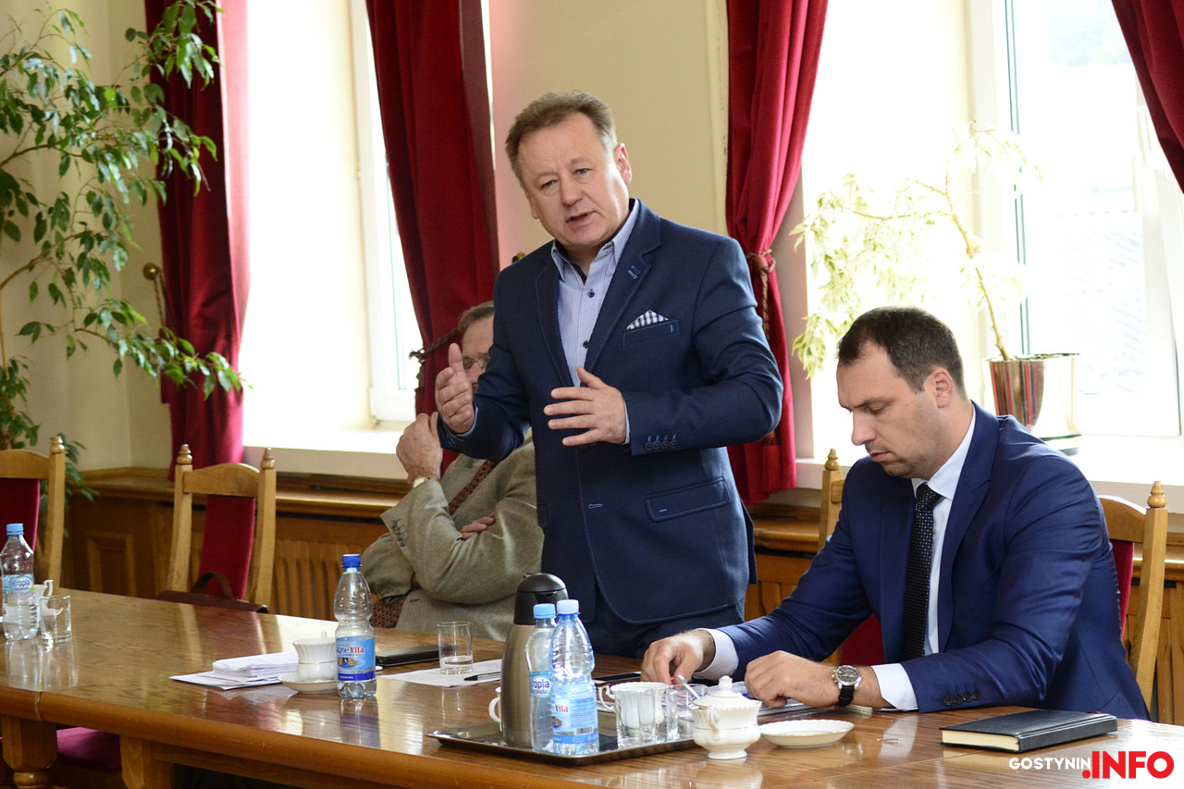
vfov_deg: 13.0
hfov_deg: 19.5
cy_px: 394
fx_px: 3453
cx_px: 592
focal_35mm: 105
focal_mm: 70
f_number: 5.6
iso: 1600
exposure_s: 1/200
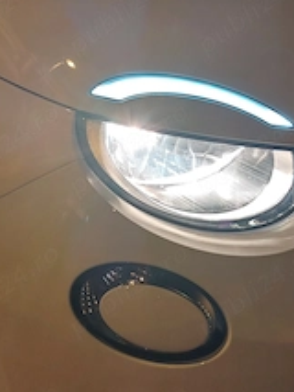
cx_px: 193
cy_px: 180
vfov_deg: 42.0
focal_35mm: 45
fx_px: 509
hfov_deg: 32.0
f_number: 1.75
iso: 256
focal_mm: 5.25
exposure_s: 1/33.3
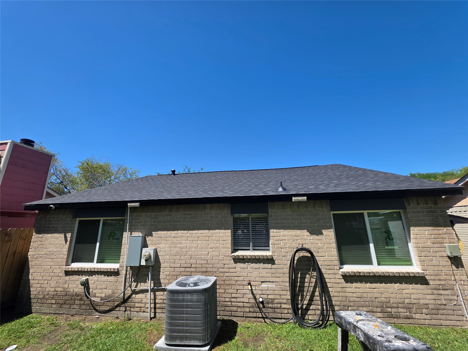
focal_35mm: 13
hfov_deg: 106.2
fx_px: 176
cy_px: 176
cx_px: 234
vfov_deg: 89.9
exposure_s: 1/1874
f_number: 1.9
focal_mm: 2.2
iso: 40
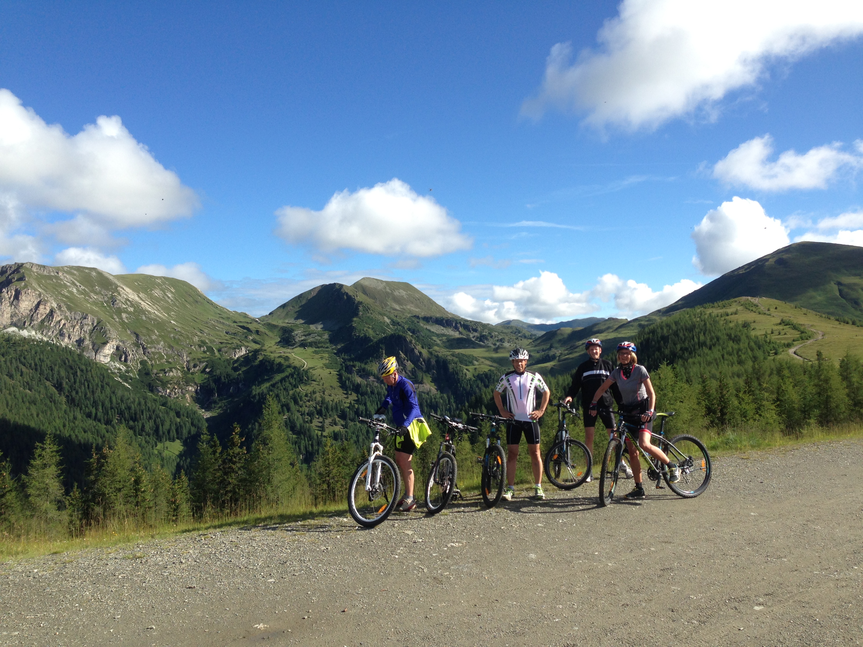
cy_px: 324
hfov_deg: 55.4
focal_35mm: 33
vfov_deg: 42.9
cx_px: 432
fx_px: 823
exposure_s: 1/1043
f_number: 2.4
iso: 50
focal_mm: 4.12
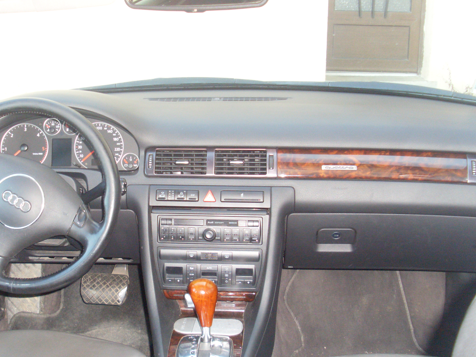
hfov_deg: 38.8
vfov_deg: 29.7
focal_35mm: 49
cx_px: 205
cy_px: 183
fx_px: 674
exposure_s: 1/45
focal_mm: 6.3
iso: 200
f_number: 3
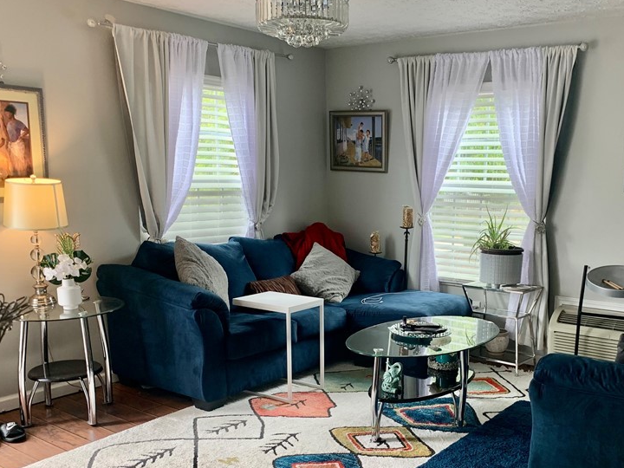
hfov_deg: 49.9
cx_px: 365
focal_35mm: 37
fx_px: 667
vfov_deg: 38.3
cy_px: 309
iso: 100
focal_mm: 4.25
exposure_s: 1/107
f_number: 1.8
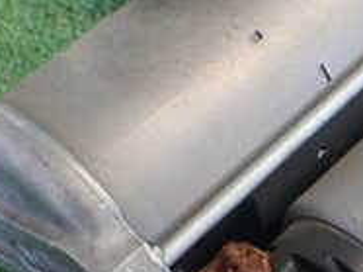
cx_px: 340
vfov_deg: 15.2
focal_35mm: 97
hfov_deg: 19.8
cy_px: 125
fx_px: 1016
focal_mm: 5.4
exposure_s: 1/80
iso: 800
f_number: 2.3
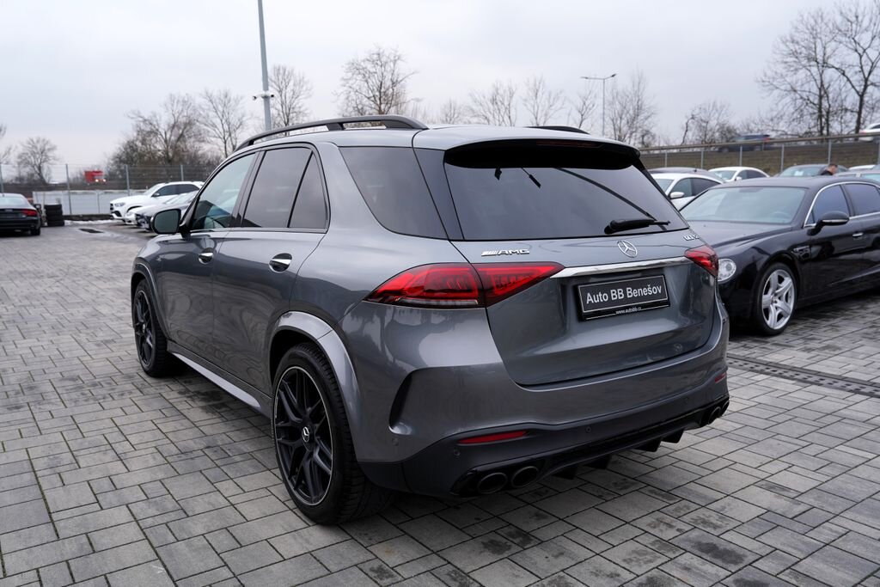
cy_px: 294
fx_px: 709
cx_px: 440
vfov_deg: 45.0
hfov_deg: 63.7
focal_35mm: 29
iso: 100
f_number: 4.5
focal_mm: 29
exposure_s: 1/60
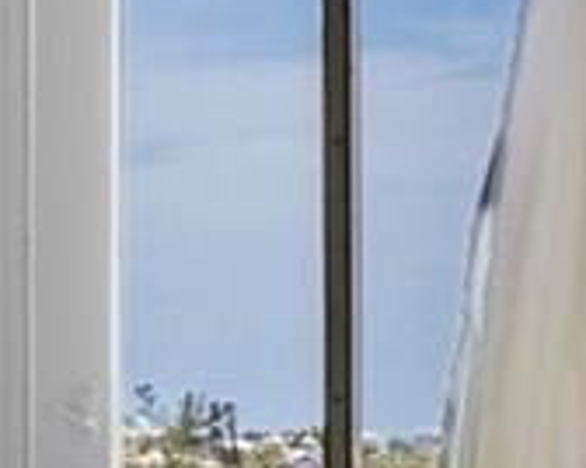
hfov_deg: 9.4
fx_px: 2321
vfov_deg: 11.3
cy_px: 557
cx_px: -1409
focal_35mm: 134
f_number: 9
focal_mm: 15
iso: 250
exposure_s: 1/3
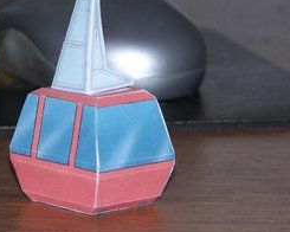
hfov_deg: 7.2
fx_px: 2309
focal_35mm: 269
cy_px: 114
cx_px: 110
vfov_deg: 5.8
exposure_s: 1/125
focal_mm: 28
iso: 80
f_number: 3.2
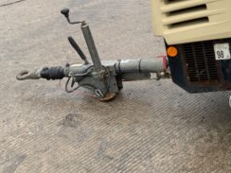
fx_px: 507
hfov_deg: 23.3
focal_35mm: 76
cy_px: 15
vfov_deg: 19.0
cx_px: 285
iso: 25
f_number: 1.8
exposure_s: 1/122
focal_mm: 3
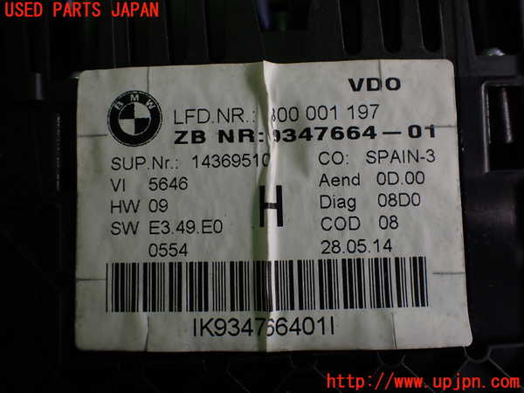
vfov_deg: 46.8
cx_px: 262
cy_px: 196
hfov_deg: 60.0
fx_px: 454
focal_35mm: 30
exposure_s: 1/125
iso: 125
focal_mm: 5.4
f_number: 2.3
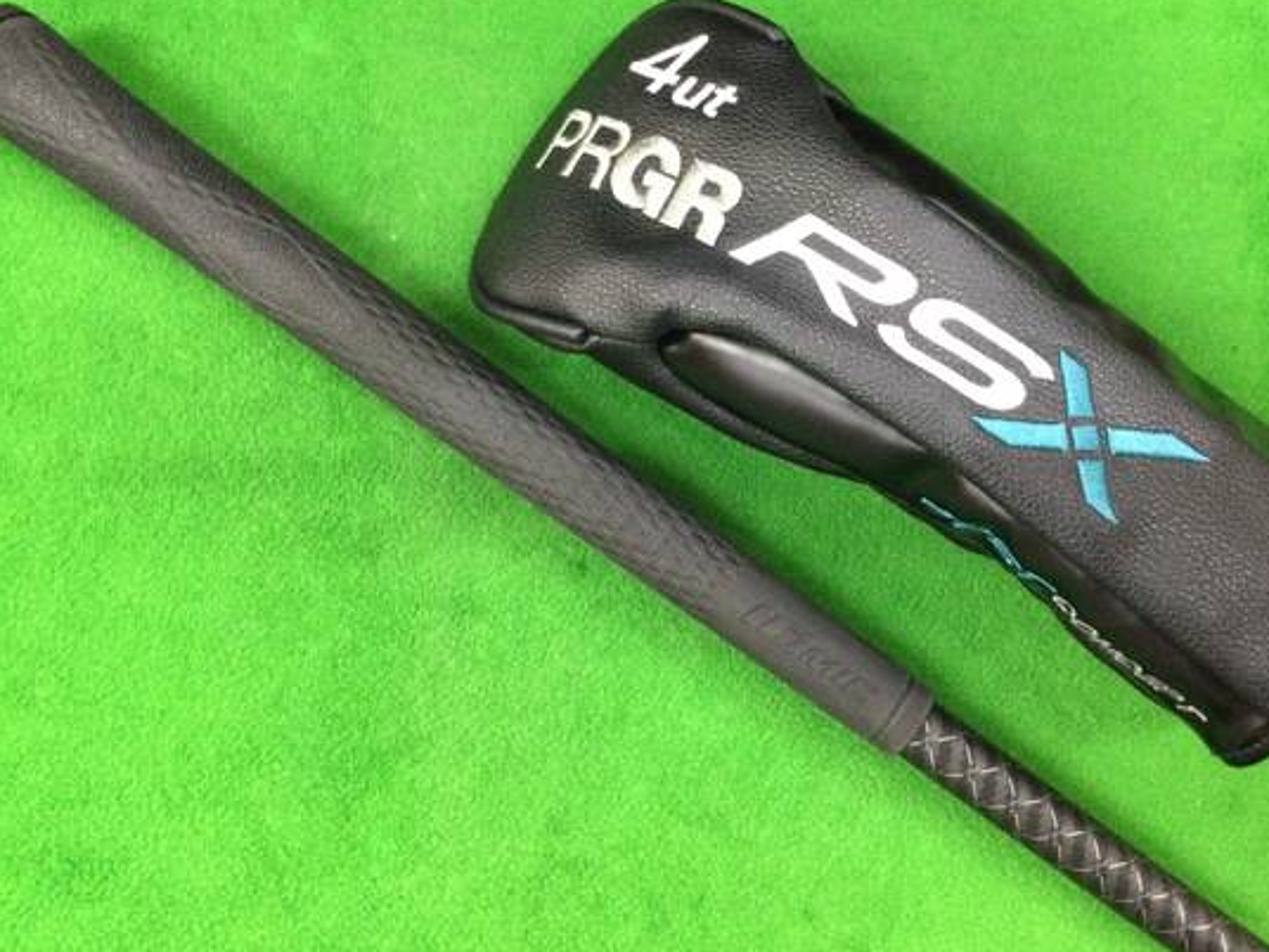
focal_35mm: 37
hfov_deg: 50.0
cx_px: 717
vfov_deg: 38.6
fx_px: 1356
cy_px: 403
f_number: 2.4
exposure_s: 1/24
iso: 200
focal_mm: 3.3
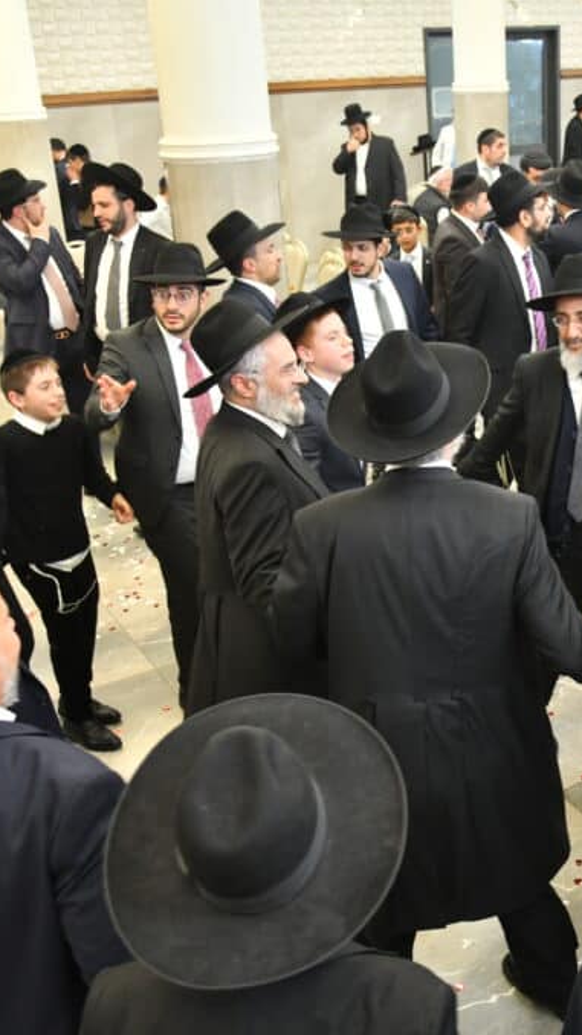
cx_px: 524
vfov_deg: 52.8
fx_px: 1043
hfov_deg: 29.9
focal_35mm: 38
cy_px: 518
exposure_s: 1/125
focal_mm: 24
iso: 1000
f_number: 5.6
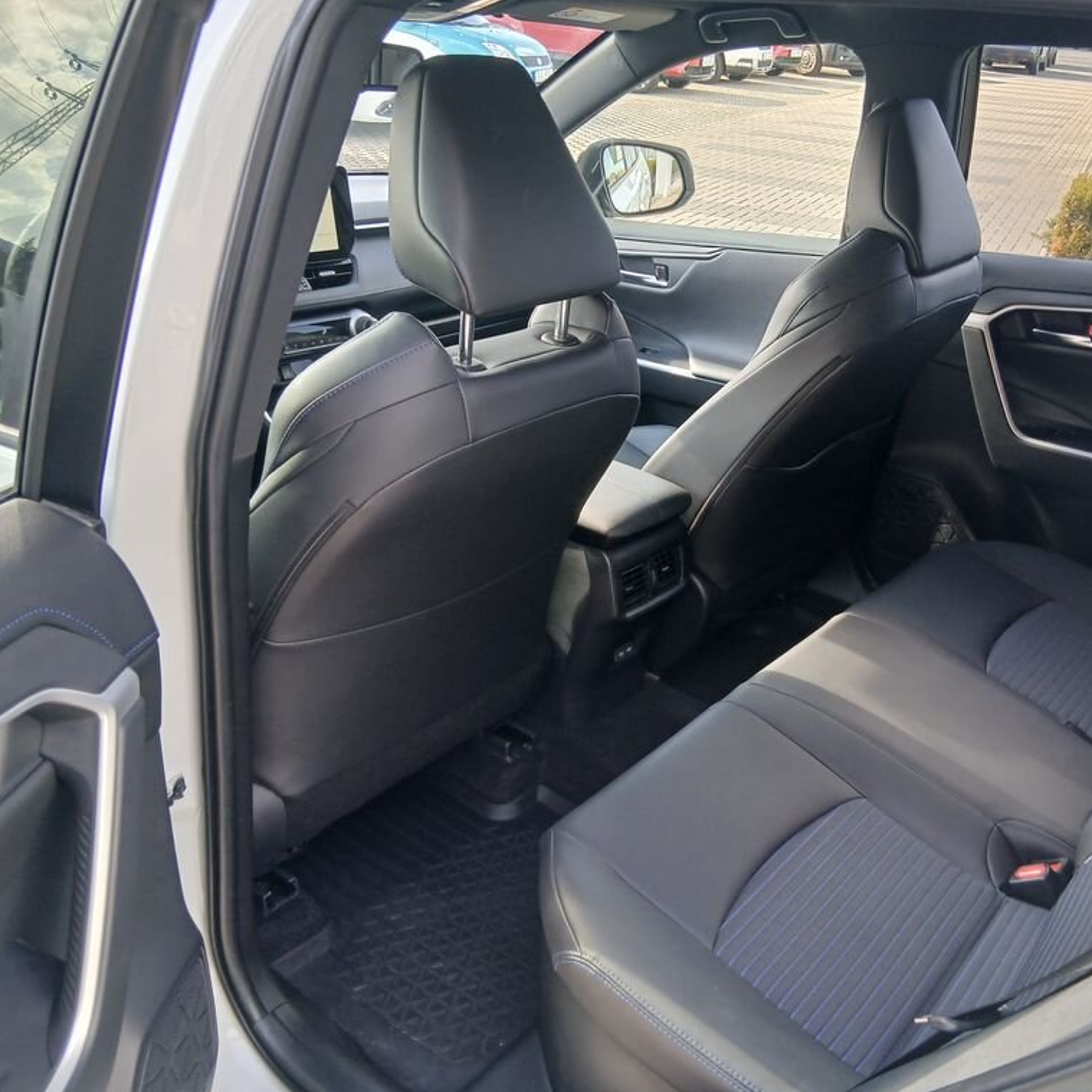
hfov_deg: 52.0
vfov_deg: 52.5
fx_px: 1106
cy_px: 551
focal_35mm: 31
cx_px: 683
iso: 100
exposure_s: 1/50
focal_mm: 3.98
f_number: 1.8
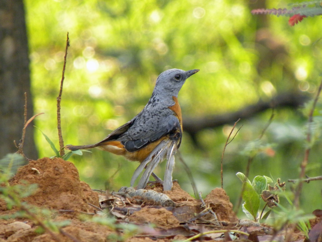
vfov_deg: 2.4
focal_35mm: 624
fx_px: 5804
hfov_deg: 3.2
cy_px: 121
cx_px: 161
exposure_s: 1/145
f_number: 5
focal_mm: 110.4
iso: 282
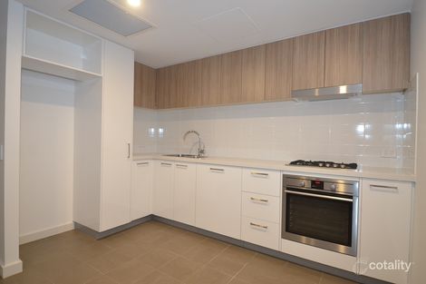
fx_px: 231
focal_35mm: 20
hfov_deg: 85.4
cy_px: 142
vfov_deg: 63.2
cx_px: 213
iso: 560
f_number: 4
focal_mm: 13
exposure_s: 1/60
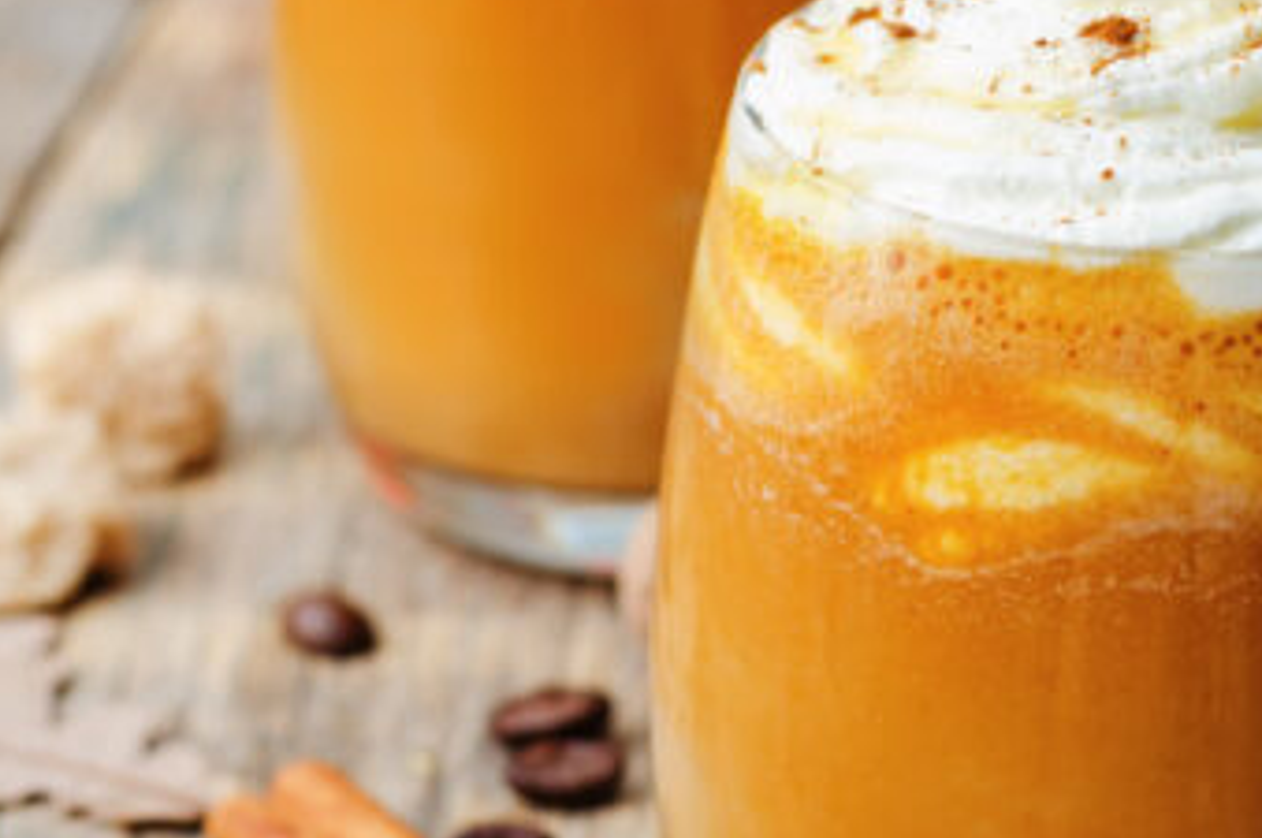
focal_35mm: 170
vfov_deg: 8.1
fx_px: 5951
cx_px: 406
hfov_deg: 12.1
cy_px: 389
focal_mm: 50
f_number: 5
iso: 100
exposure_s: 1/160
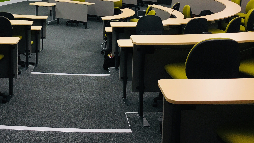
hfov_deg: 40.7
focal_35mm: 50
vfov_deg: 23.1
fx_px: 337
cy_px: 4
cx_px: 80
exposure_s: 1/33
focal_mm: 4.15
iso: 25
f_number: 2.2
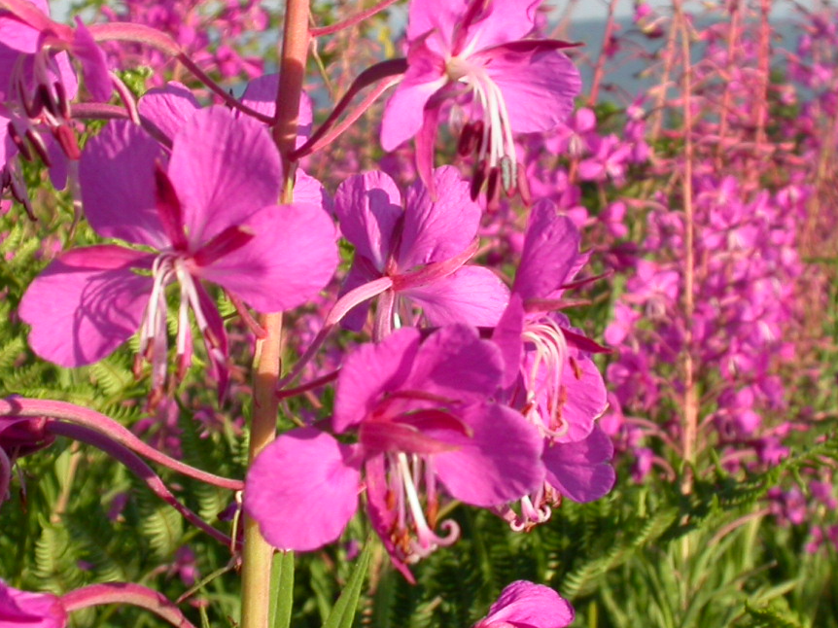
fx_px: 2202
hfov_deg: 21.5
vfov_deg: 16.2
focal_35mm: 91
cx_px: 334
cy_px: 239
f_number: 7.3
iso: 100
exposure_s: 1/184
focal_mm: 10.2
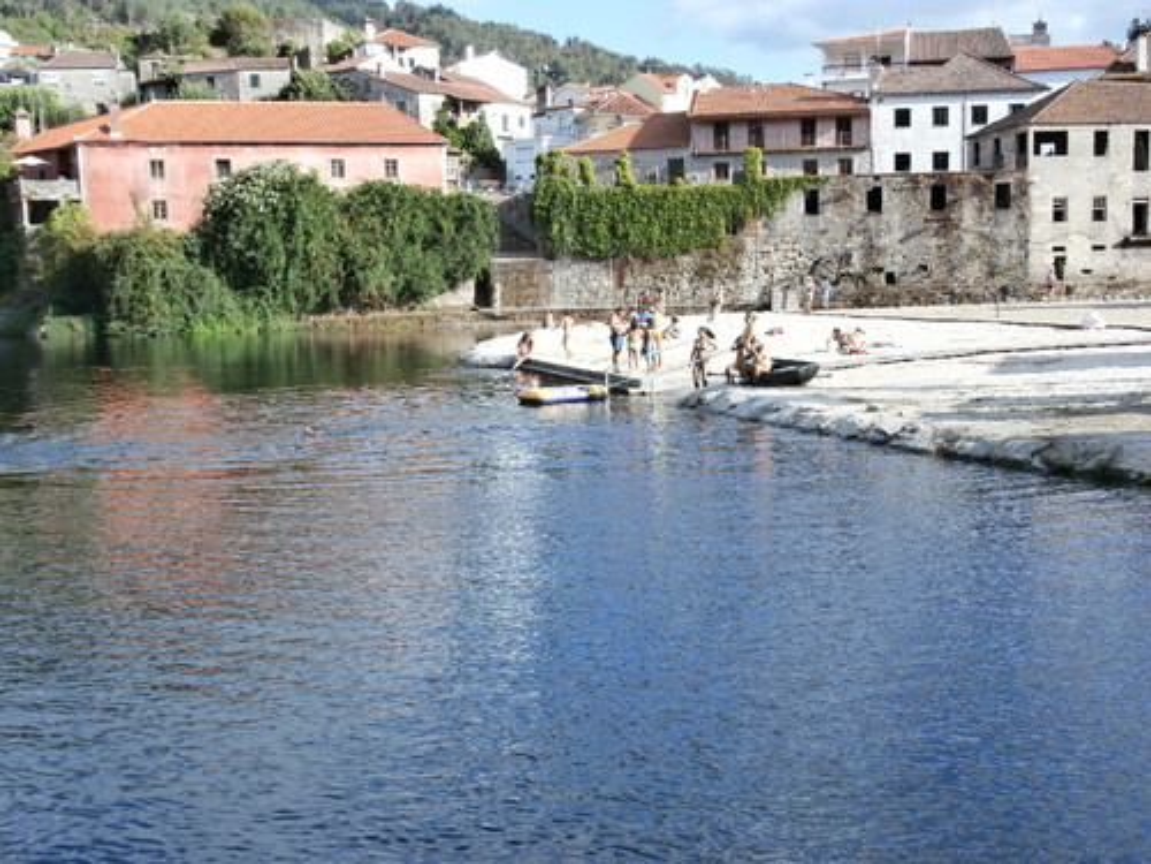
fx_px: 1363
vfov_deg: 35.1
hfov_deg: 45.8
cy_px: 432
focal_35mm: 41
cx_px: 576
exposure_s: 1/400
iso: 100
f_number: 3.6
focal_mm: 7.28
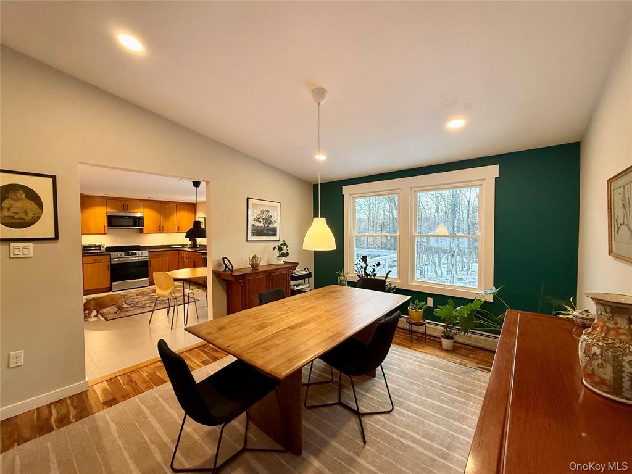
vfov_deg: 85.7
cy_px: 237
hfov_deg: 102.1
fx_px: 256
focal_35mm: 14
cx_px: 316
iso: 200
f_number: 2.2
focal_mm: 2.22
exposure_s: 1/120
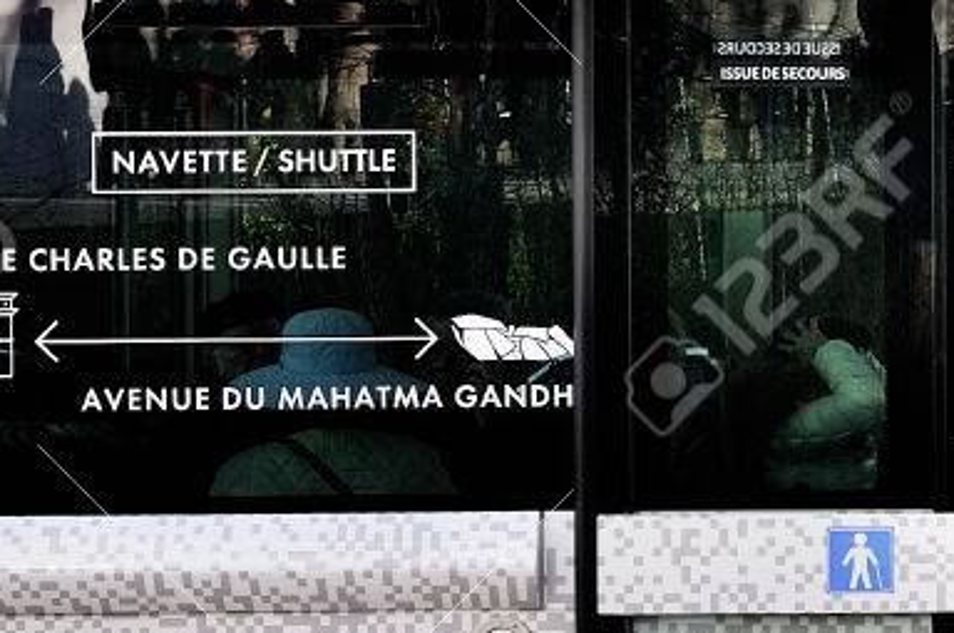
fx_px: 2779
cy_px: 175
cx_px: 1232
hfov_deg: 18.2
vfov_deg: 13.0
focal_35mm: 105
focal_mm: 31
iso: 200
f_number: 6.3
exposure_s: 1/160
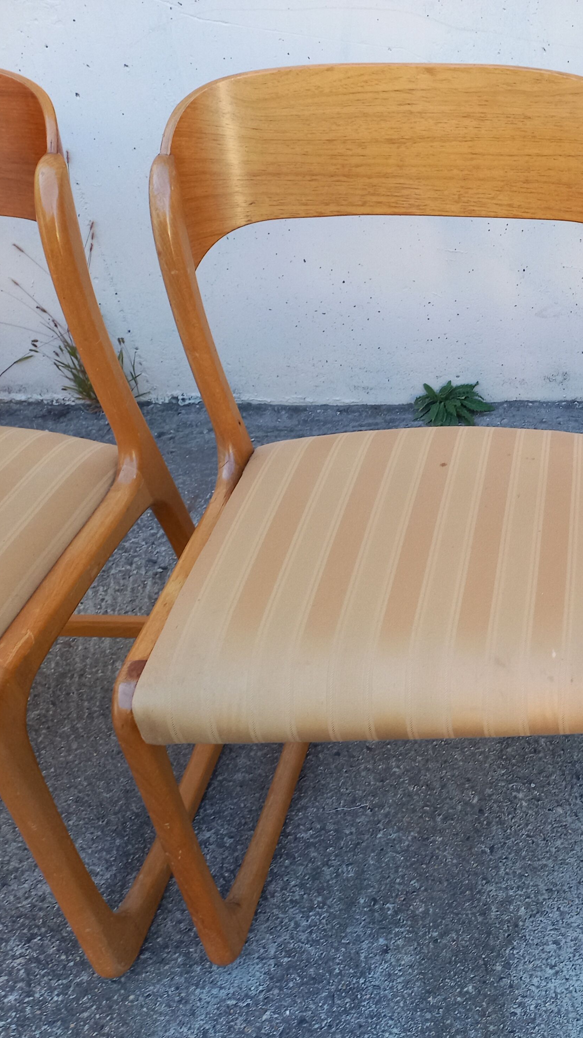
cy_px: 528
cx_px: 673
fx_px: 1017
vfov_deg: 54.0
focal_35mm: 37
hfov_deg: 28.4
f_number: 1.8
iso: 100
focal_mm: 4.65
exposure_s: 1/100
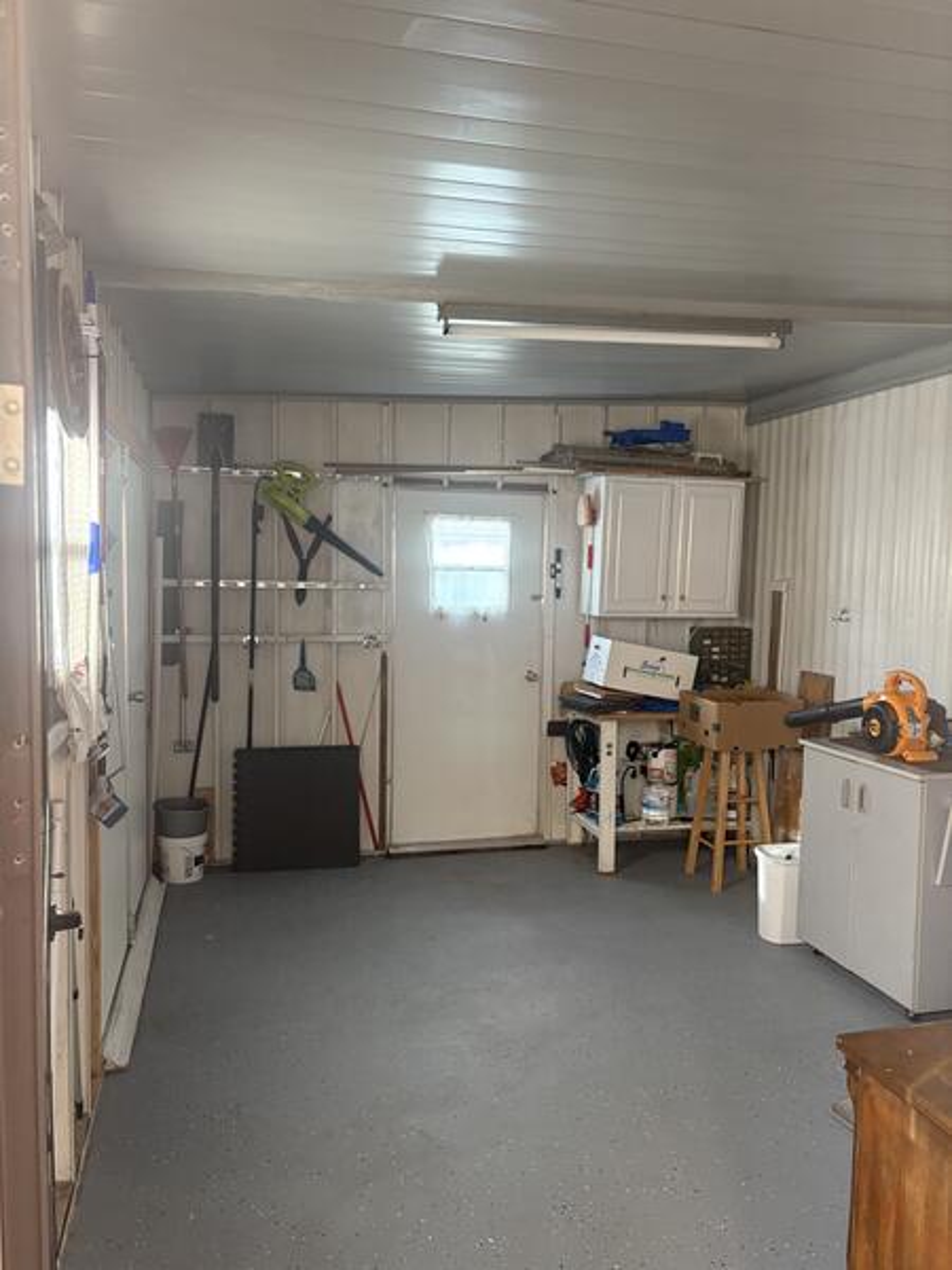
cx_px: 476
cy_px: 635
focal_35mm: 26
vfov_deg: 67.3
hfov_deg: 53.1
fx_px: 953
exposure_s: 1/60
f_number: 1.6
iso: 160
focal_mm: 5.96
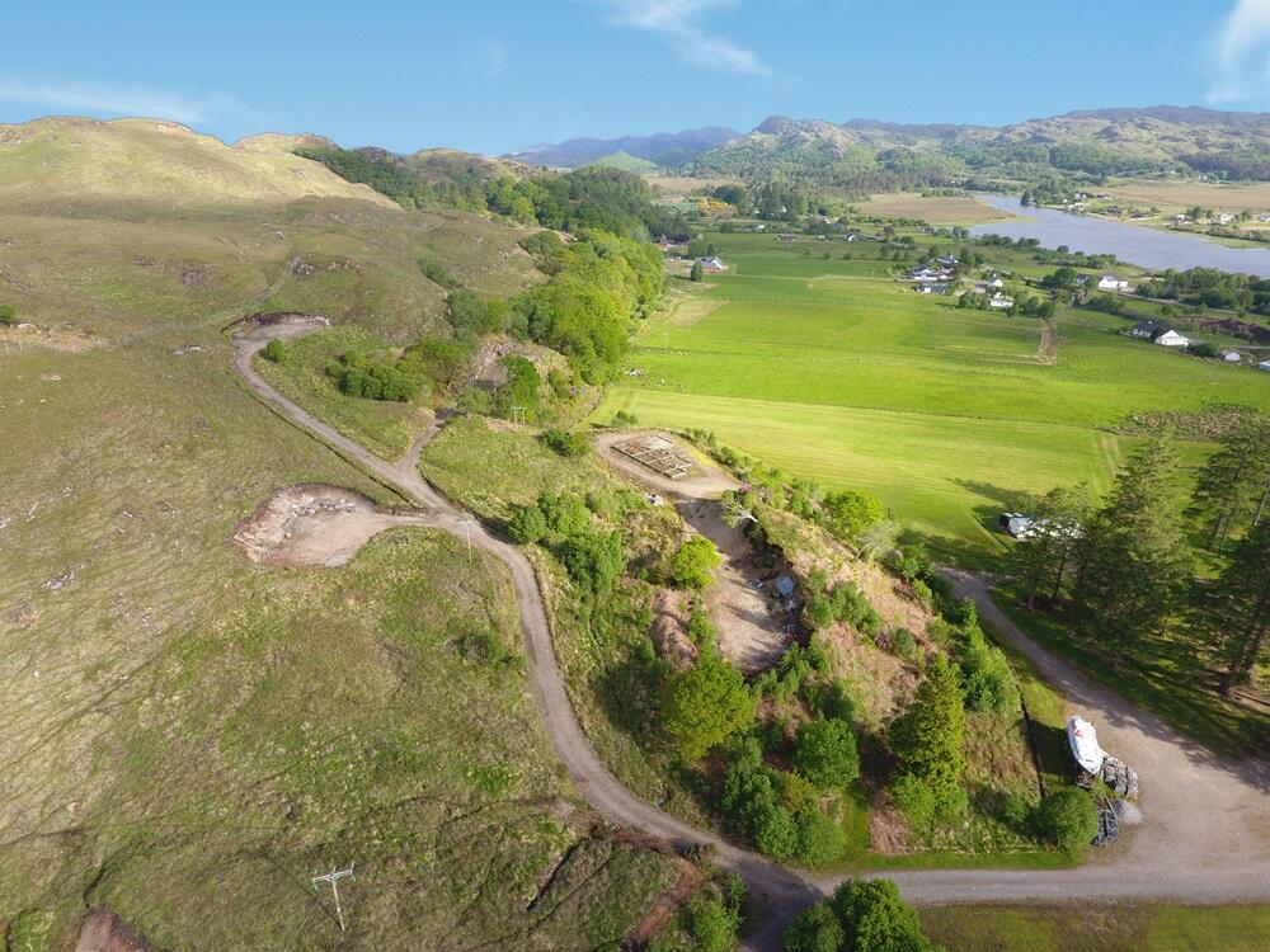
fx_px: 734
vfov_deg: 66.0
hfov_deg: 81.7
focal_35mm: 20
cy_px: 476
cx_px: 635
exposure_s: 1/278
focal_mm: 3.61
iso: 100
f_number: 2.8
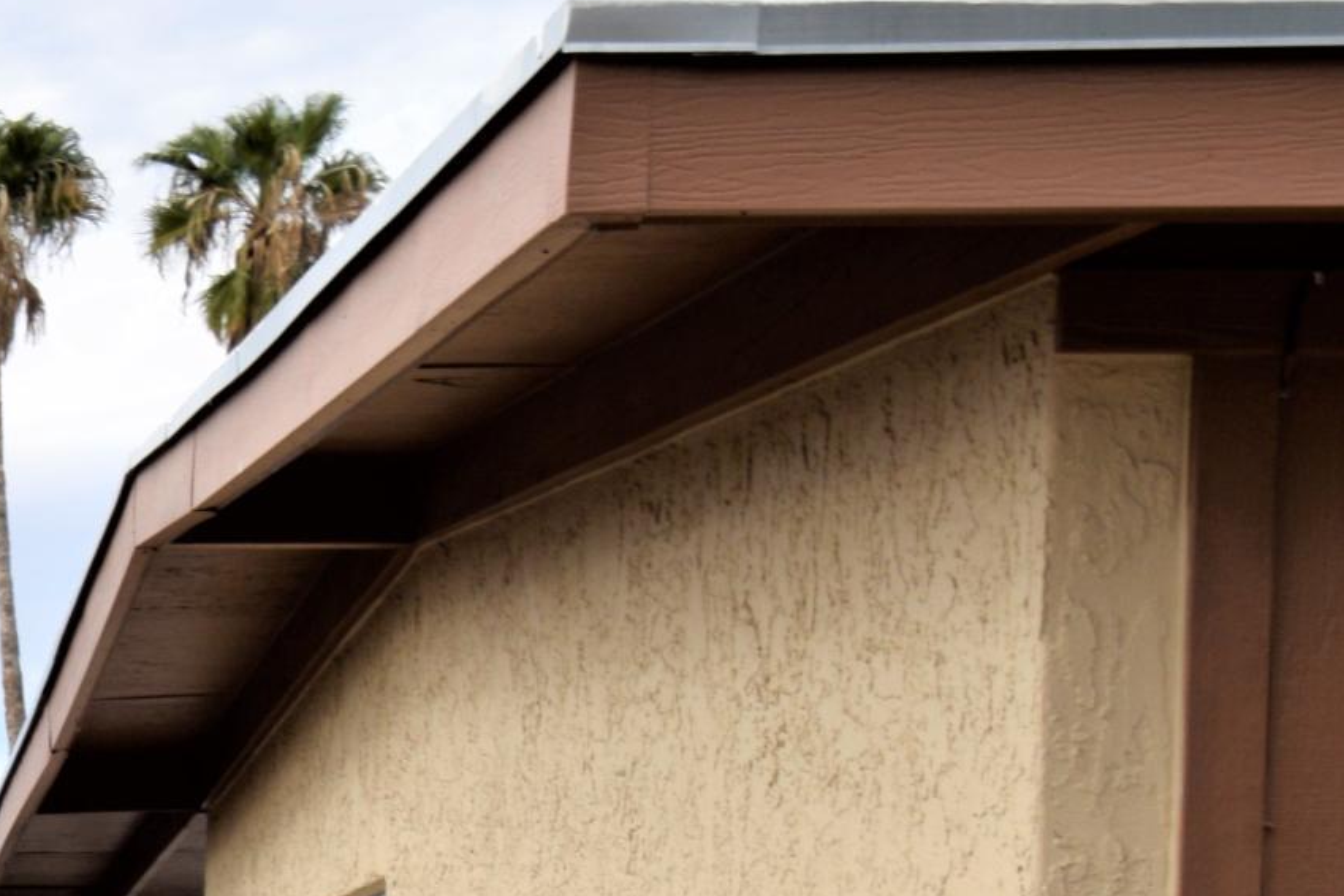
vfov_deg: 12.2
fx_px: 3957
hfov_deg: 17.4
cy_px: 1431
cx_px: -647
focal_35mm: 106
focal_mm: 20
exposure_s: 1/200
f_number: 9
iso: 100
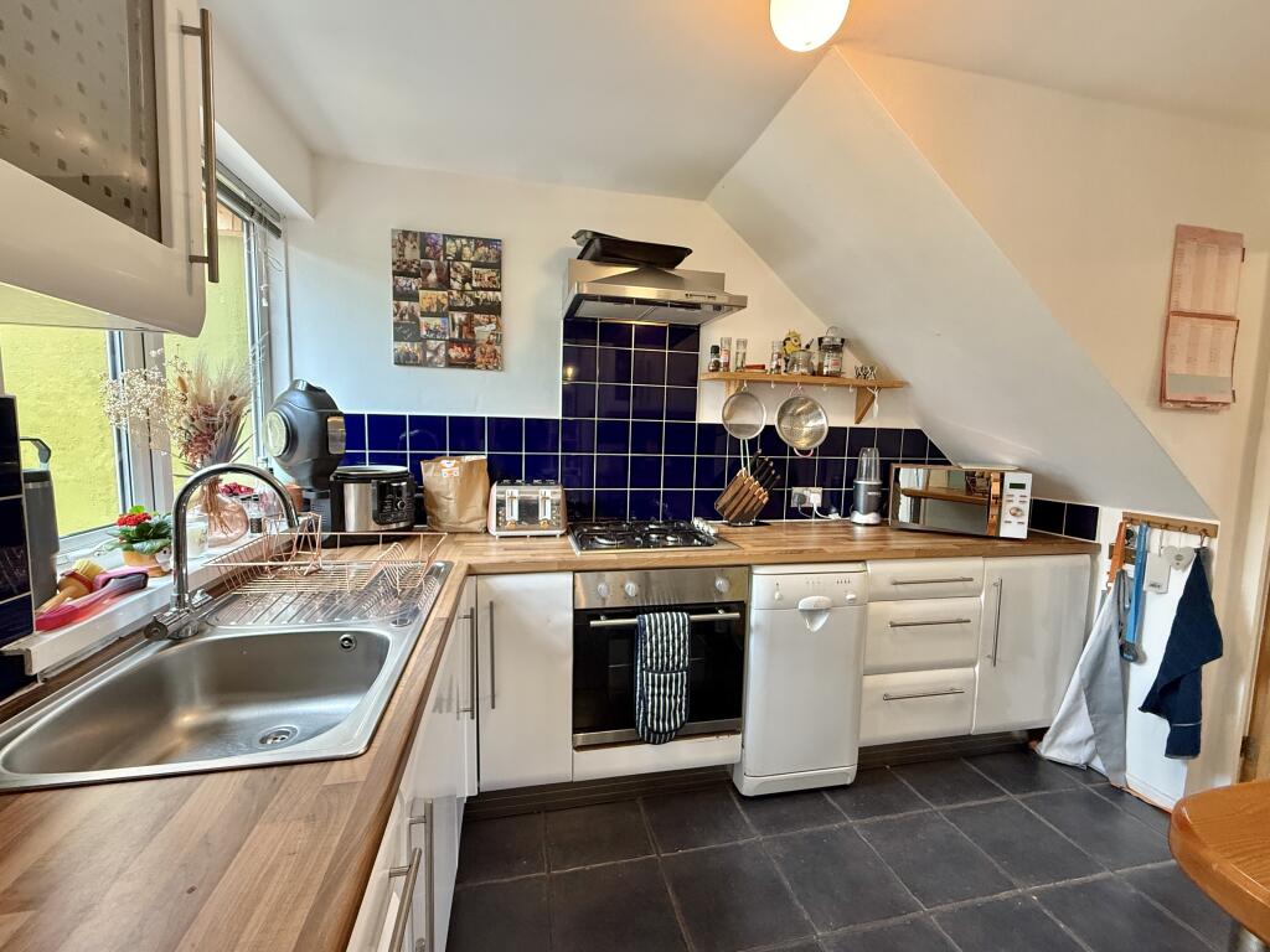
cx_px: 635
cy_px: 476
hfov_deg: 102.1
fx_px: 514
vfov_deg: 85.7
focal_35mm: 14
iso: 250
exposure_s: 1/50
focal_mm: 2.22
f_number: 2.2
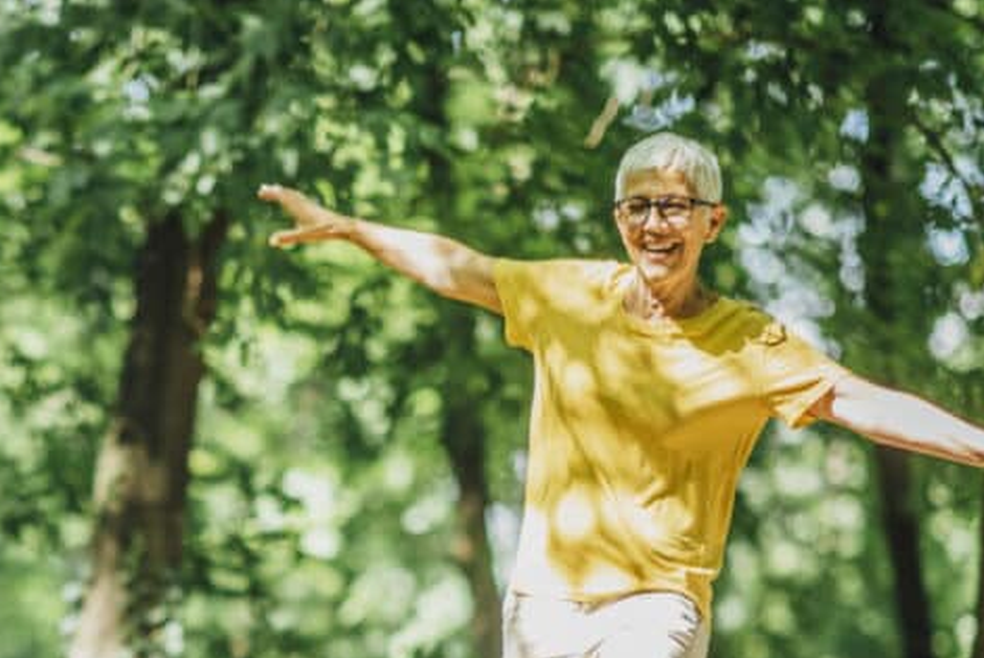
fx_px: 5060
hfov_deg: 11.1
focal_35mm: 185
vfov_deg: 7.4
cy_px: 613
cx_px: 249
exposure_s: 1/200
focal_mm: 85
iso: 250
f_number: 1.6
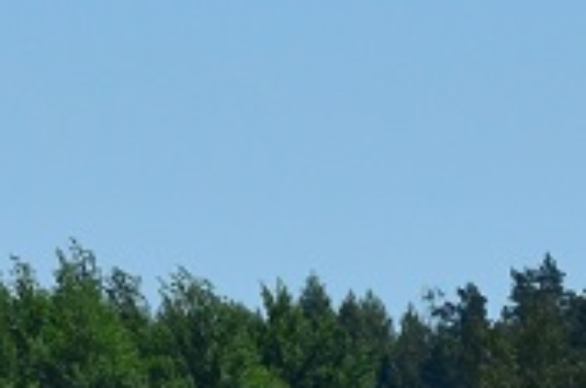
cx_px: 319
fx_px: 16703
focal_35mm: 1028
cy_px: 625
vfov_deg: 1.3
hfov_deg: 2.0
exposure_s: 1/8000
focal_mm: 122
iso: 500
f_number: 4.8
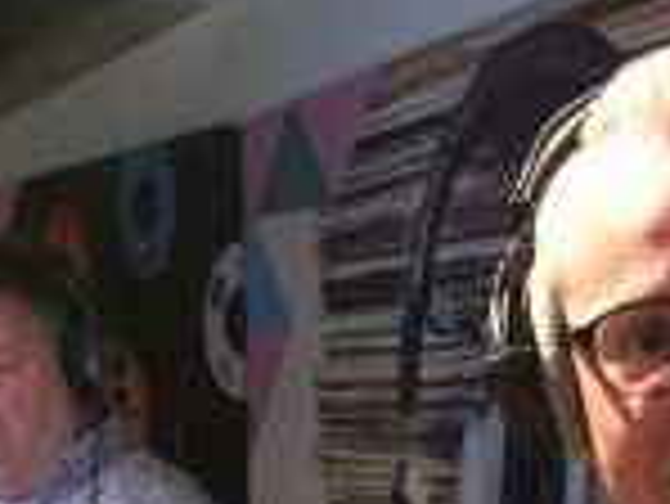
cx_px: 504
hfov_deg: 20.1
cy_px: 727
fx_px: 1879
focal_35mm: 97
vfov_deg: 14.4
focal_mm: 4.15
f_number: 2.2
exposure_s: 1/17
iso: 400
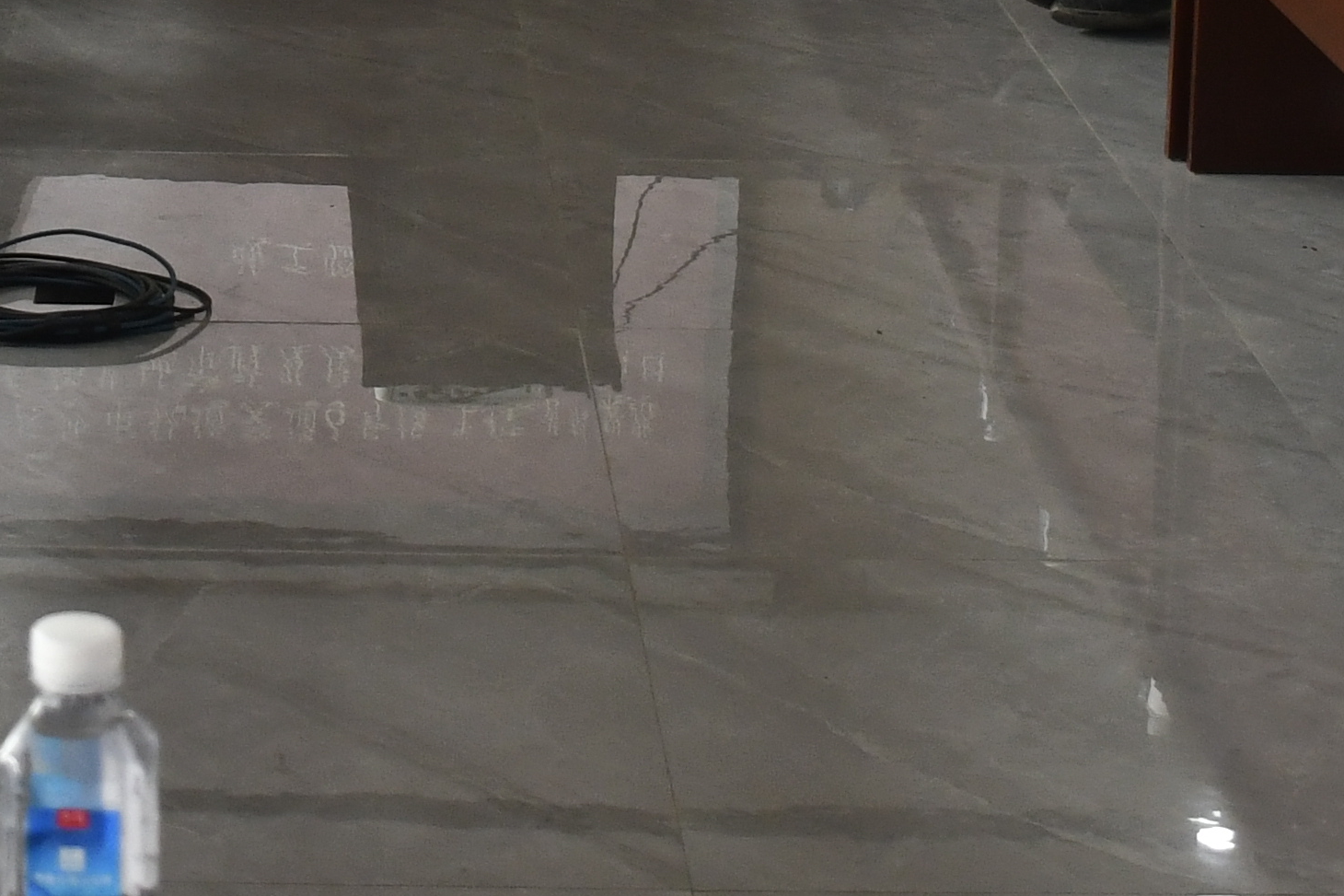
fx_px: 3845
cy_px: -462
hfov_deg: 19.6
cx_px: 276
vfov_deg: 12.6
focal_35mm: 103
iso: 800
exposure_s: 1/160
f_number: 3.5
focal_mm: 18
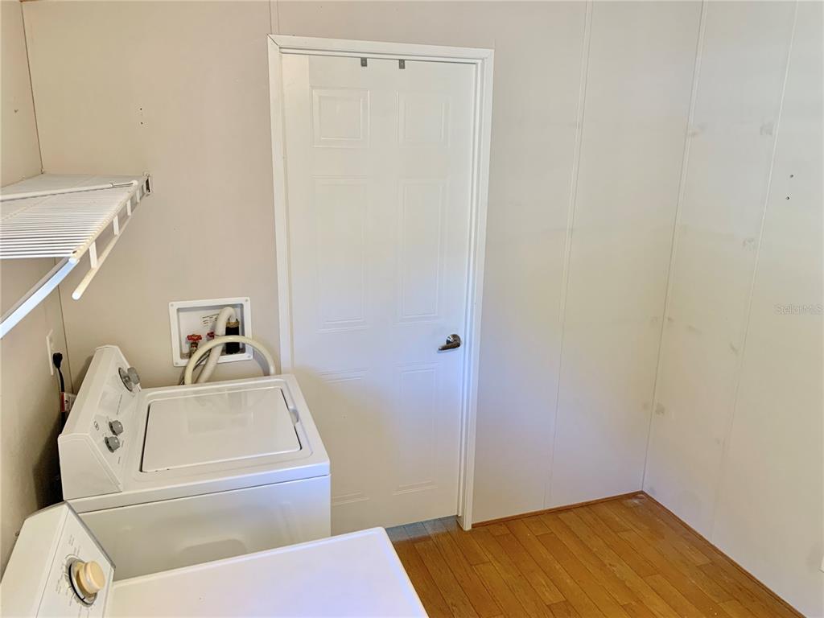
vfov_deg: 53.1
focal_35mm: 26
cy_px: 309
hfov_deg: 67.3
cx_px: 412
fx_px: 619
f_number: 1.8
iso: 125
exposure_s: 1/60
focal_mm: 4.25
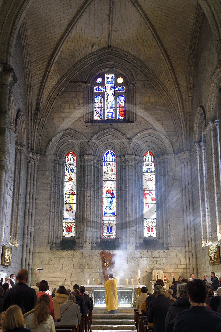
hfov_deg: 27.0
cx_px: 110
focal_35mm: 50
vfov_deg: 39.6
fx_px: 461
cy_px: 166
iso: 1600
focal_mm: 50
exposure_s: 1/40
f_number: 7.1
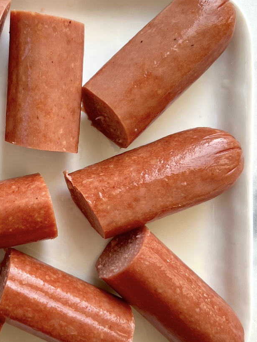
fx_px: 505
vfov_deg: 37.5
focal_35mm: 51
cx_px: 43
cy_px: 179
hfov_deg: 27.8
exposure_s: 1/121
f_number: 1.5
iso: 100
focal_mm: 5.7
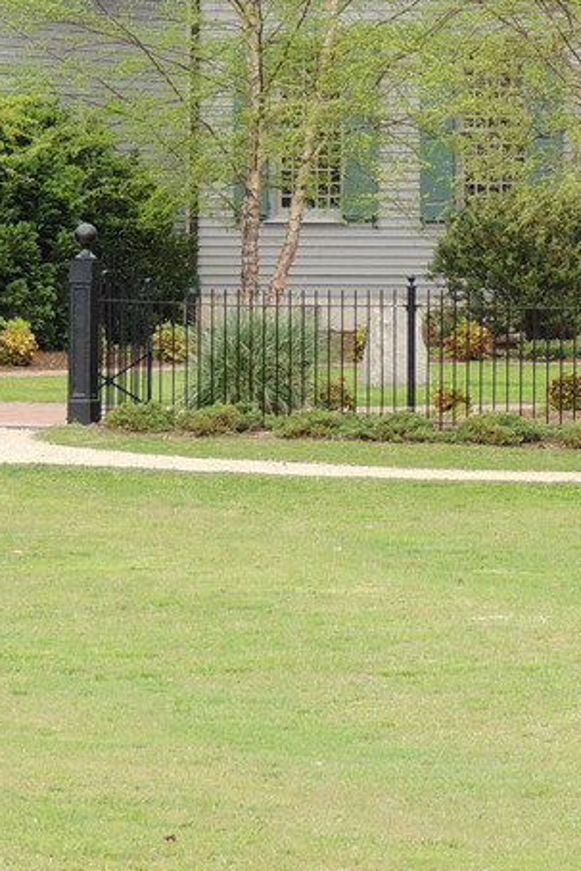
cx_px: 493
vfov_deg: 5.8
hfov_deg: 3.9
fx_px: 8514
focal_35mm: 352
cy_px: 100
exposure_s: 1/200
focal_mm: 21.4
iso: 100
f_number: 4.2
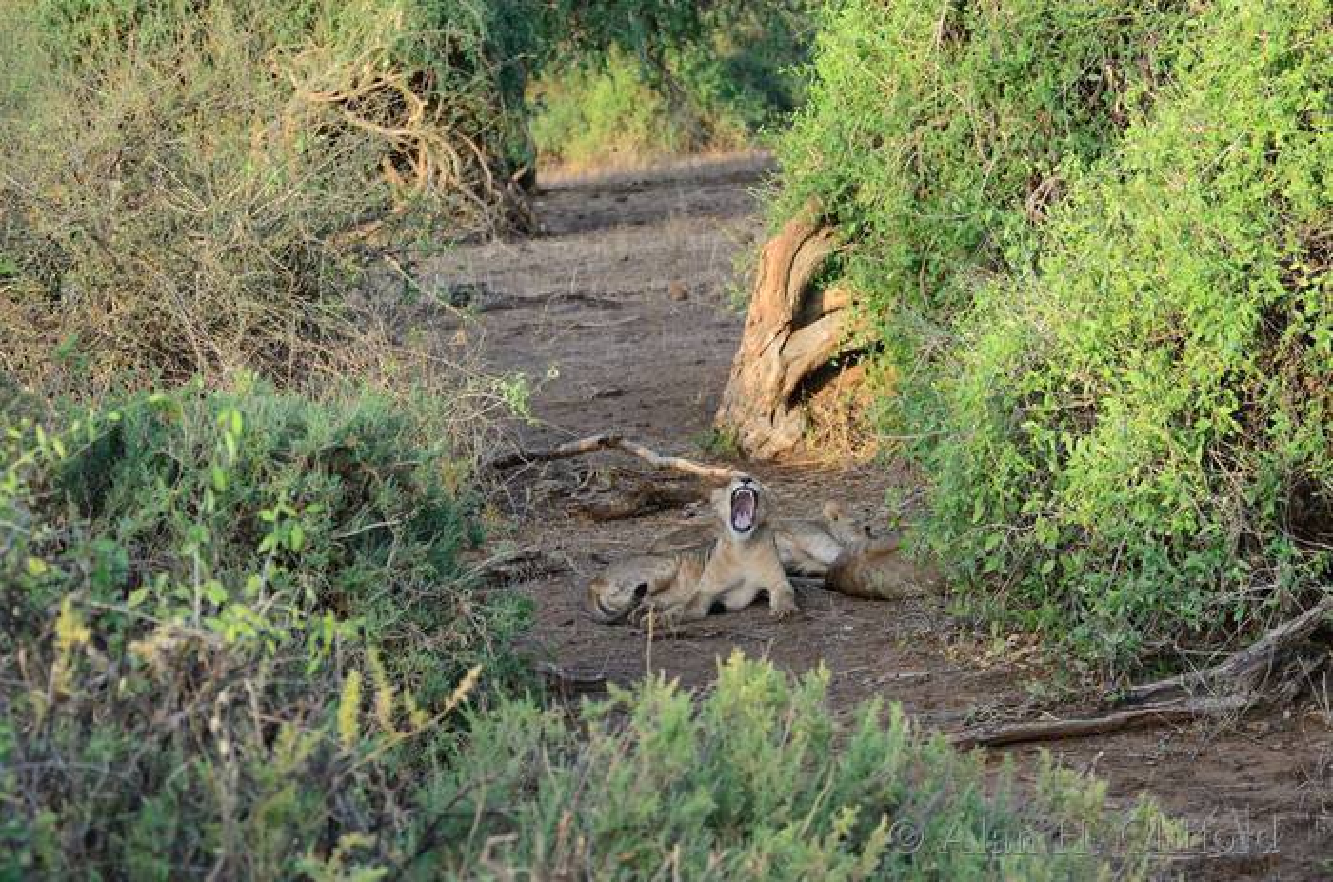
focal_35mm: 120
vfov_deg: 11.4
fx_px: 4432
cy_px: 441
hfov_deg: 17.1
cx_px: 666
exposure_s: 1/500
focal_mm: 80
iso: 640
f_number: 4.5
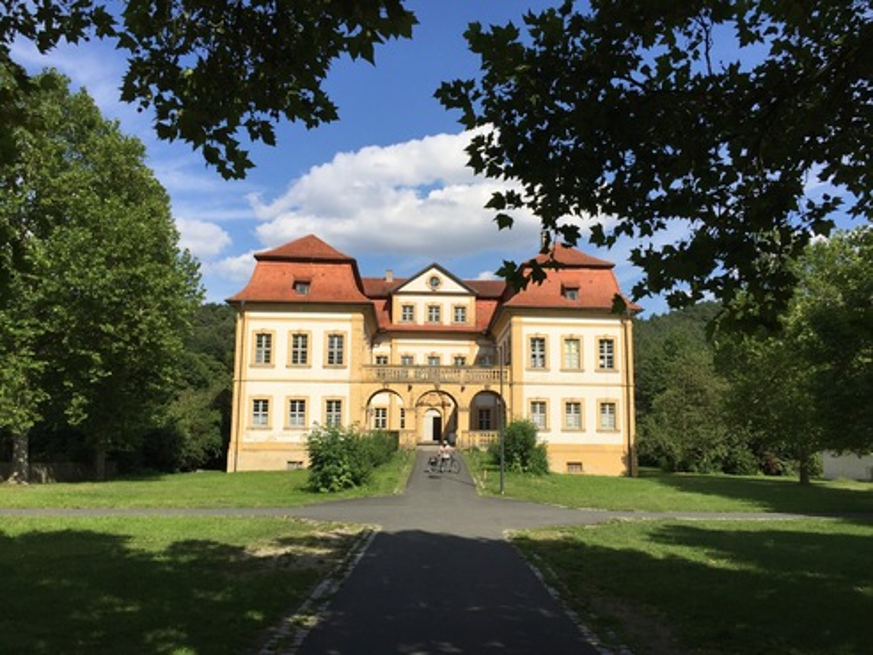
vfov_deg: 48.2
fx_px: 731
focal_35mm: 29
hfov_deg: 61.7
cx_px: 436
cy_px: 328
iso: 32
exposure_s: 1/3049
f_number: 2.2
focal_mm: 4.15
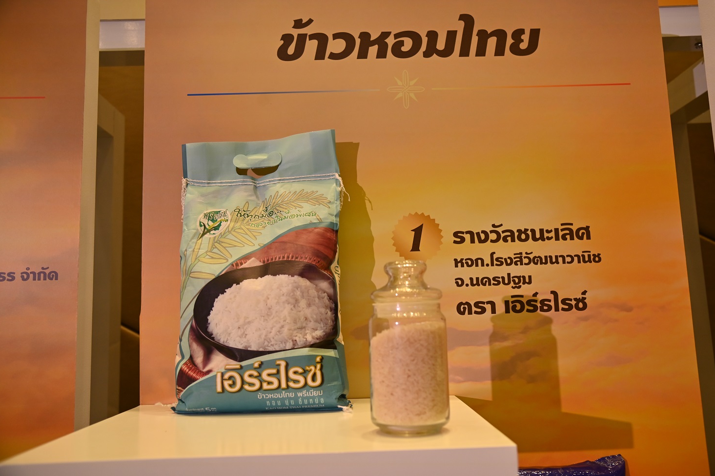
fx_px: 635
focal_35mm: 32
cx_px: 367
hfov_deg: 58.7
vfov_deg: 41.1
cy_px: 232
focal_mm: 31
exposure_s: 1/200
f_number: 4
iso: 900
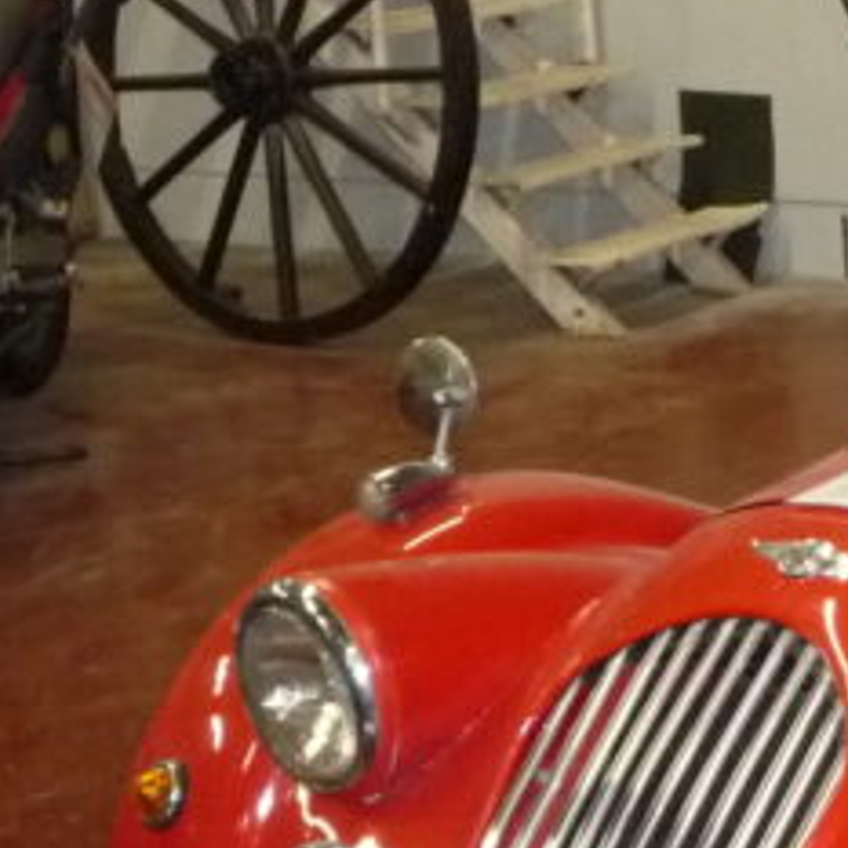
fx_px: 3021
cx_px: 1423
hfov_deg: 14.4
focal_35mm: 109
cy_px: 502
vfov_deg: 16.0
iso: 500
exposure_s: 1/30
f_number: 3.3
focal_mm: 4.7
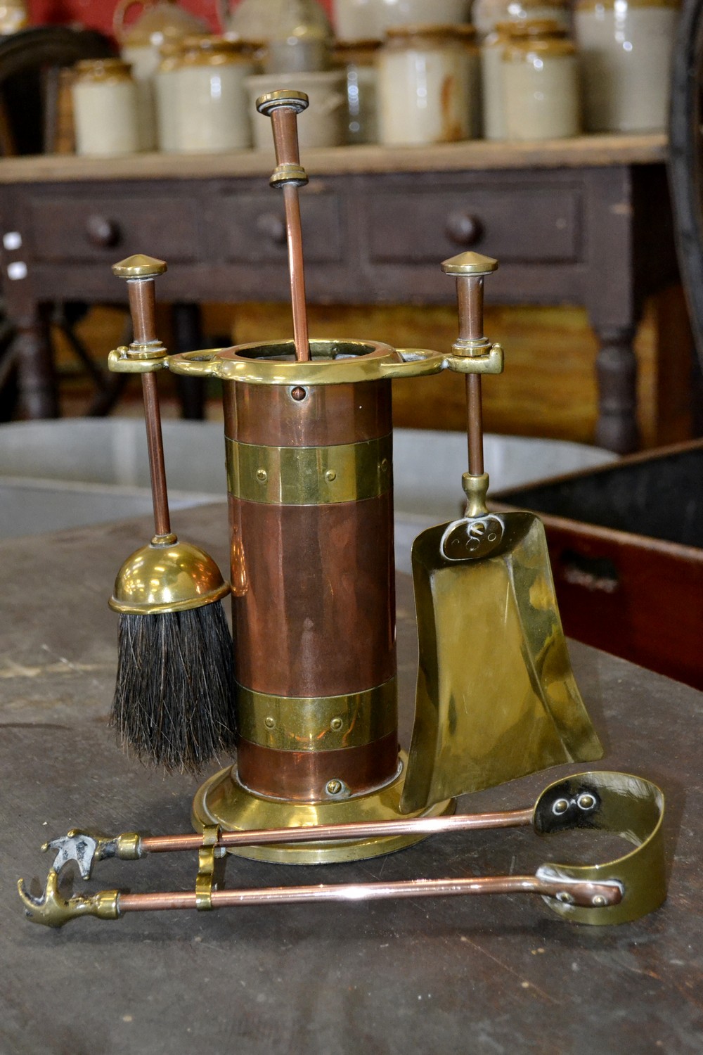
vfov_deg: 35.1
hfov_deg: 23.8
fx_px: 1669
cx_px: 352
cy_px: 528
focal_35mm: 57
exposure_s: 1/60
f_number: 5
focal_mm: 38
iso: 2800
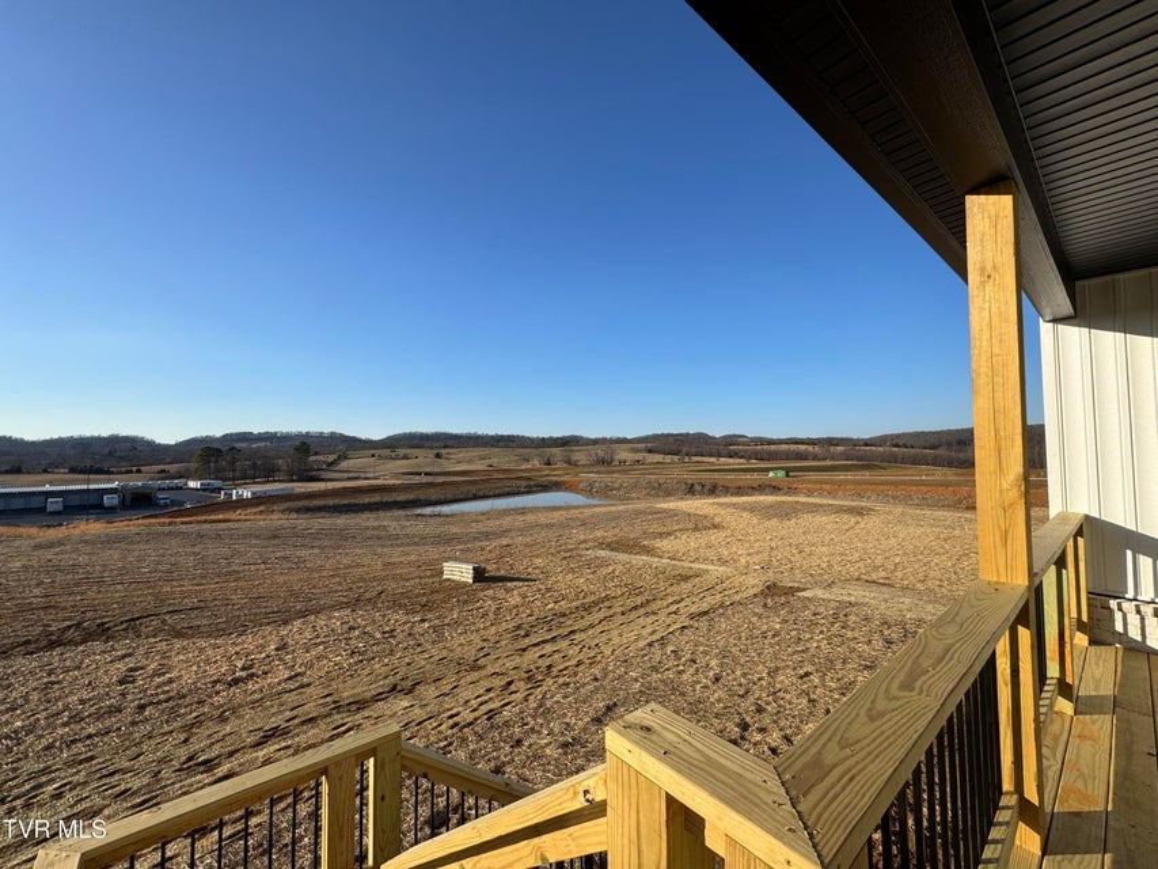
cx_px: 579
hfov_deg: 102.1
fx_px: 468
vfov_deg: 85.7
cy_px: 434
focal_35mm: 14
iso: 50
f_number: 2.2
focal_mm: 2.22
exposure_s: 1/1880
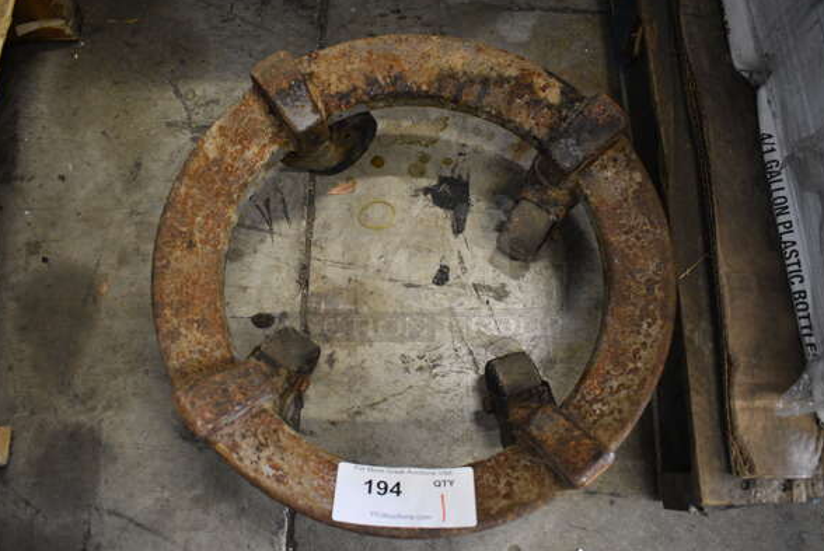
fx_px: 641
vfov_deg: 46.5
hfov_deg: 65.4
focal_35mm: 28
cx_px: 419
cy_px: 268
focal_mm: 18
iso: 3200
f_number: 3.5
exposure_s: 1/125
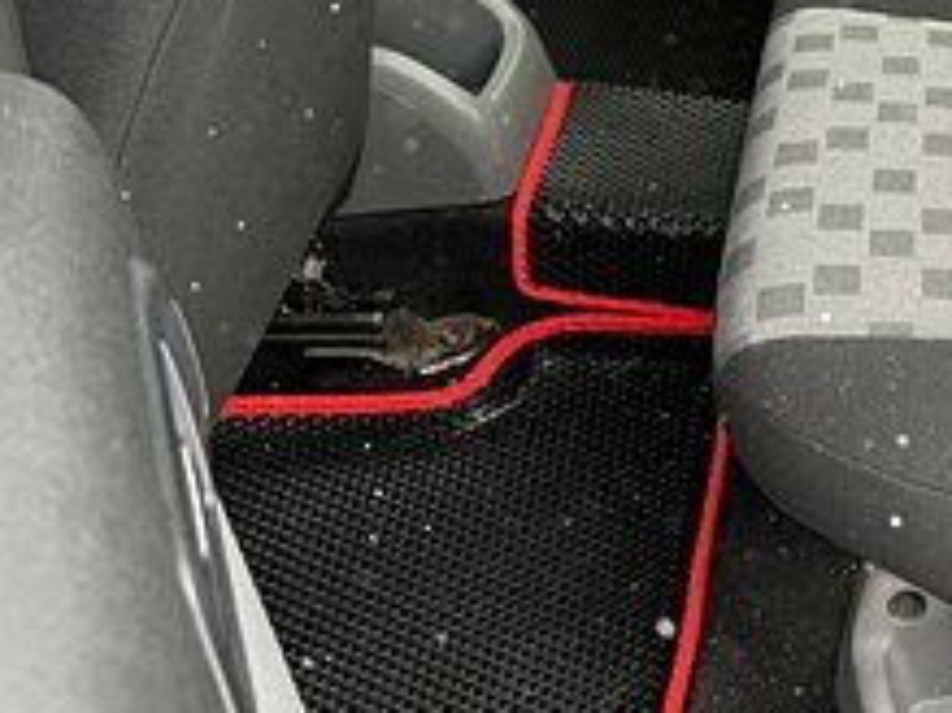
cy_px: -111
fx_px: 1649
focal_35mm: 60
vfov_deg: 22.7
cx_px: 1187
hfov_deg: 27.6
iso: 200
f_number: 1.78
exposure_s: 1/216
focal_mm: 6.76
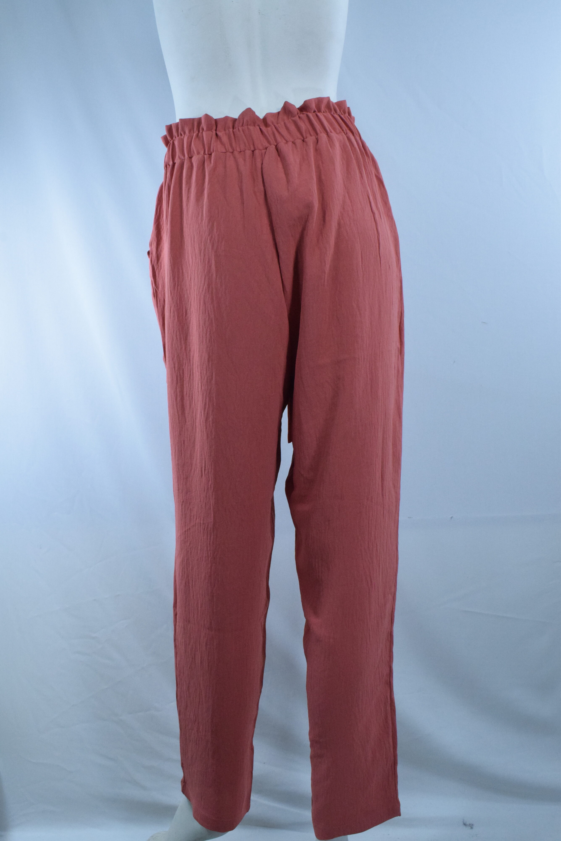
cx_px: 280
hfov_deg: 34.2
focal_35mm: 39
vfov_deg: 49.5
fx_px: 911
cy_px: 420
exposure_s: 1/250
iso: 3200
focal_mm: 26
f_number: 11
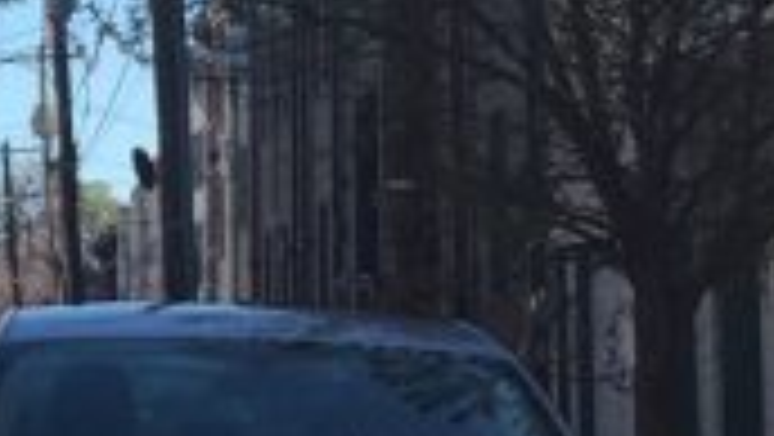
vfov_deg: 6.4
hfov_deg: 11.2
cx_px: -171
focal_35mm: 188
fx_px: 3861
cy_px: -81
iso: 32
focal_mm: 4.15
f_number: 2.2
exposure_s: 1/1522
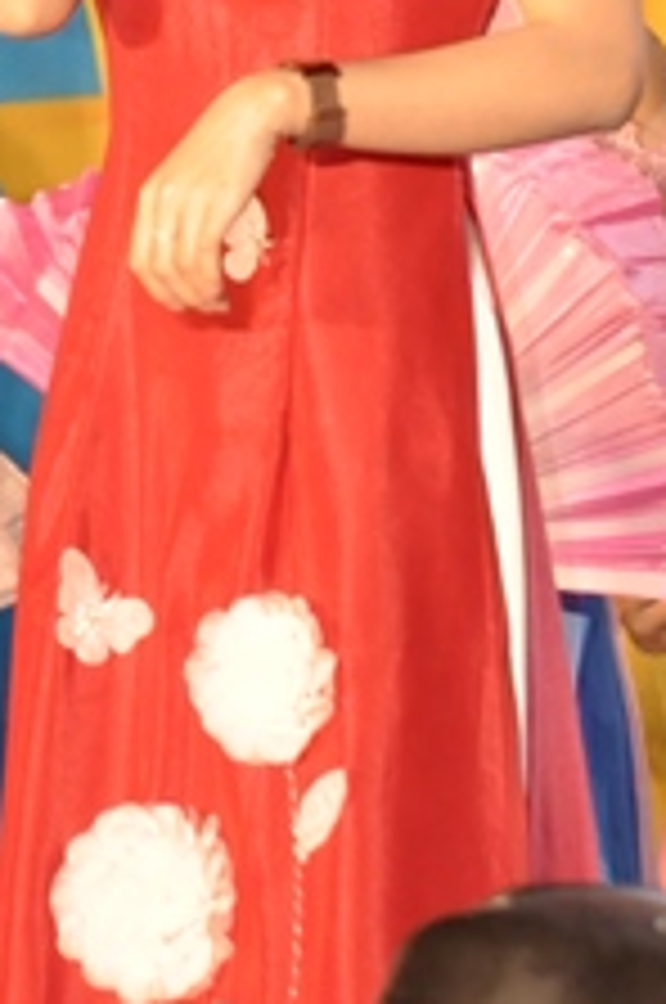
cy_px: 140
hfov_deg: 1.8
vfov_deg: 2.7
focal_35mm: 752
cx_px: 191
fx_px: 20931
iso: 1600
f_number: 6.3
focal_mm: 140
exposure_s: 1/125
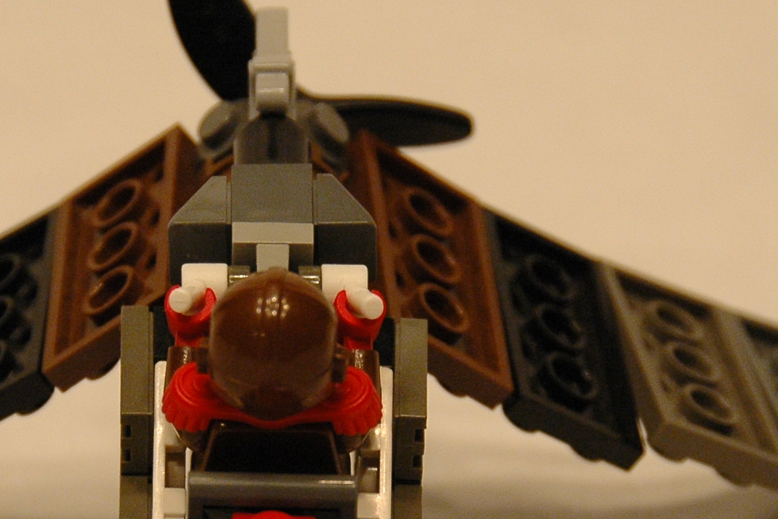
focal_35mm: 282
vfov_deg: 4.9
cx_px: 256
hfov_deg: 7.3
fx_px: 6100
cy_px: 479
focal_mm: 75
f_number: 5.6
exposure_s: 1/25
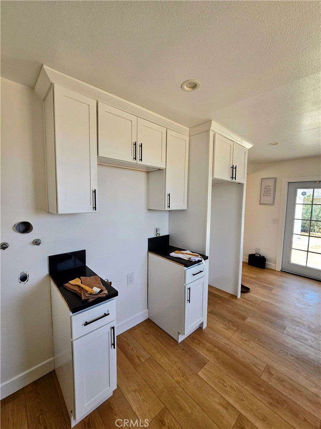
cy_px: 214
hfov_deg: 89.9
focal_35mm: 13
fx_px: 161
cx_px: 160
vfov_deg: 106.2
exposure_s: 1/171
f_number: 2.2
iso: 50
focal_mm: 2.2
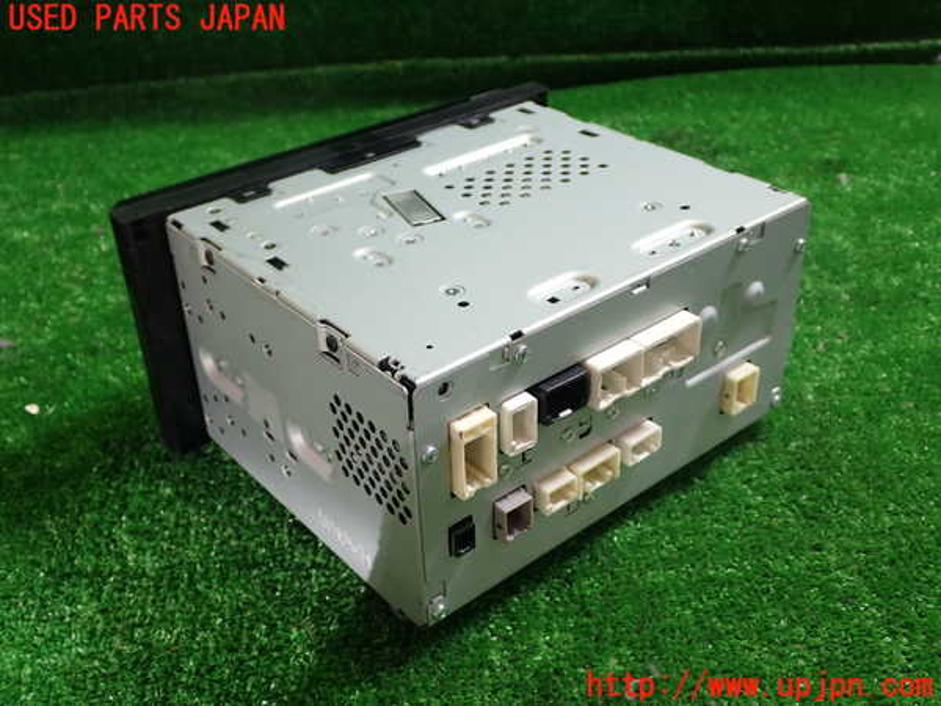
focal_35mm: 38
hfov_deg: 49.0
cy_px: 353
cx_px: 470
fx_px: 1033
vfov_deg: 37.7
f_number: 2.7
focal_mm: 6.83
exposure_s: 1/40
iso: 200
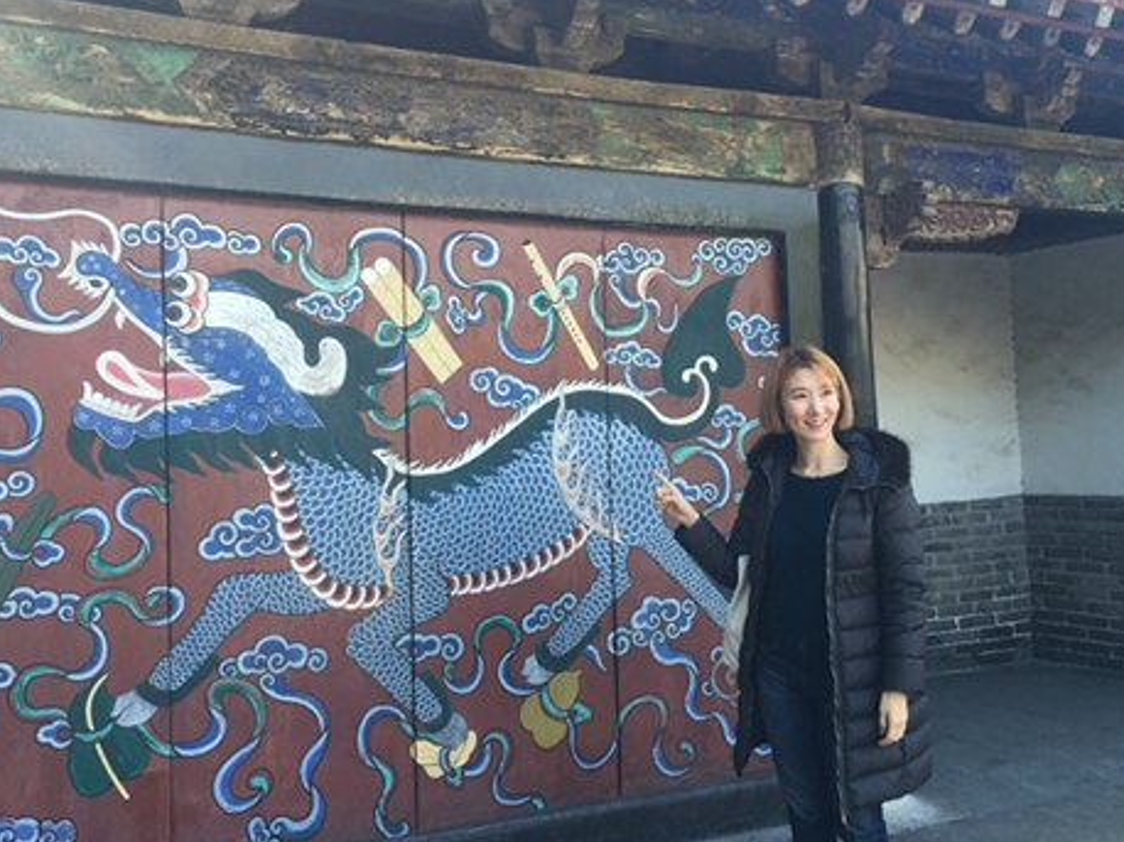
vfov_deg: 37.7
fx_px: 1233
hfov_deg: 49.0
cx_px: 557
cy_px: 414
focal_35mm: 38
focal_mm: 4.15
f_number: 2.2
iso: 40
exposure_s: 1/120
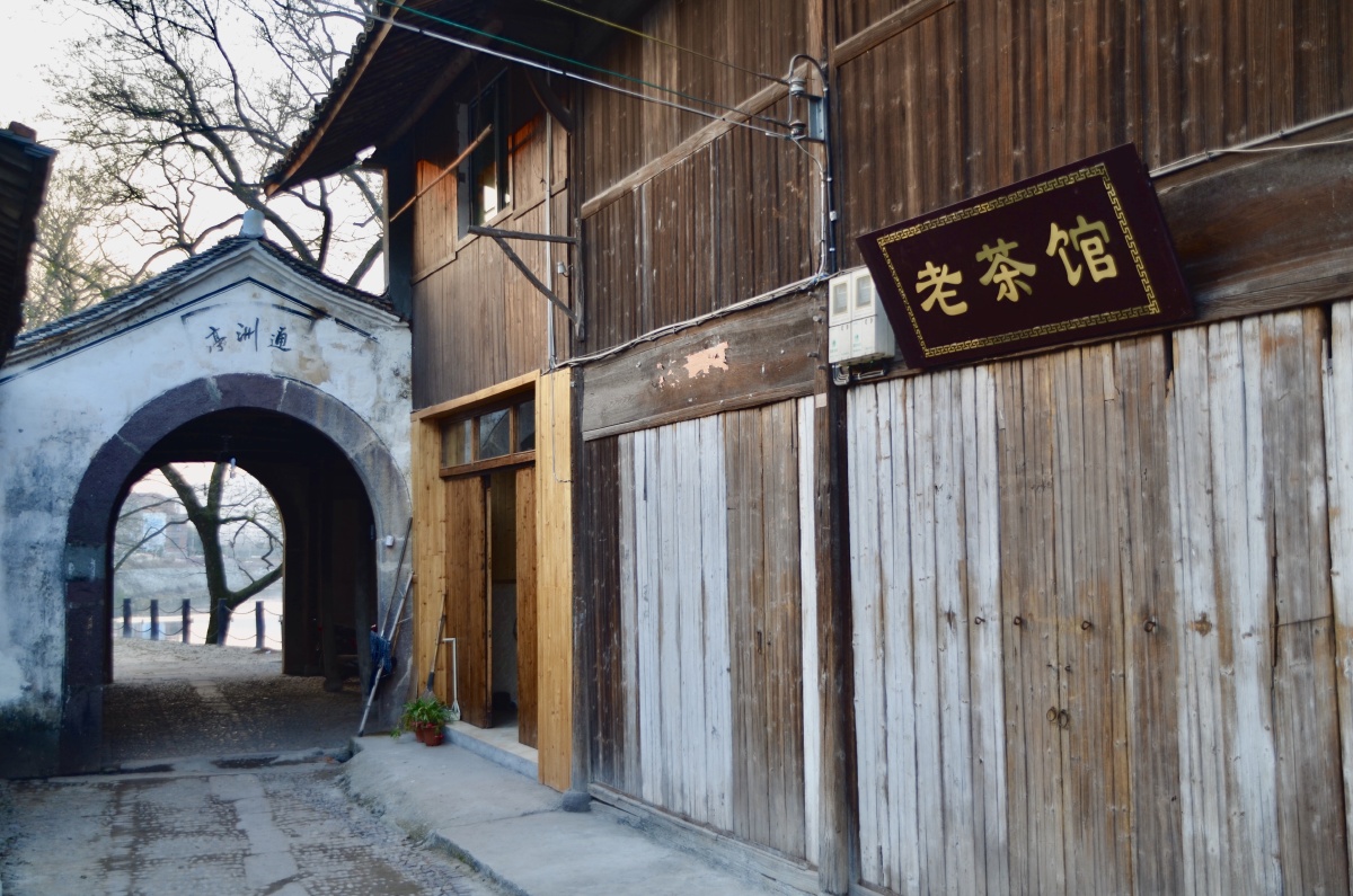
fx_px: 1407
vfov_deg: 35.3
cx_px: 676
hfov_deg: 51.4
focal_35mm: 38
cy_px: 448
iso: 100
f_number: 4.5
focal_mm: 25
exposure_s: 1/30
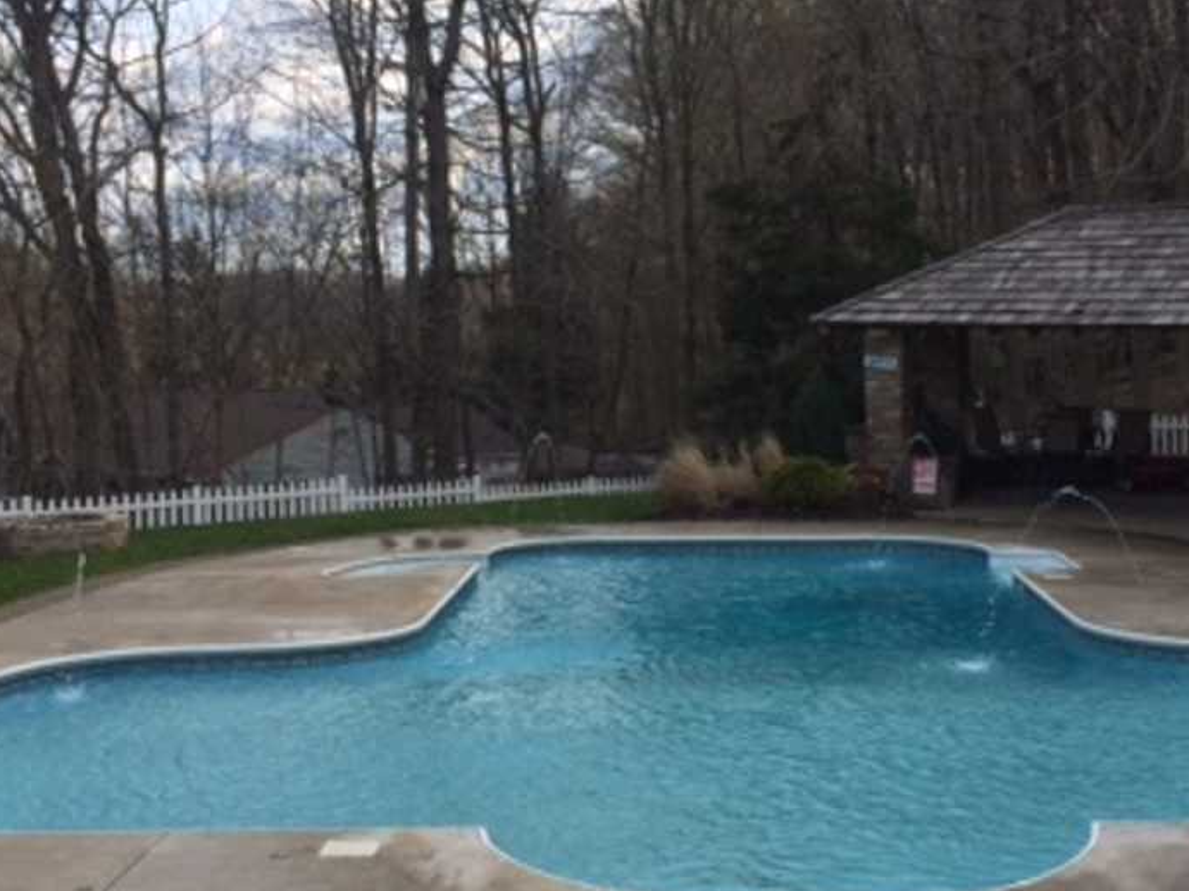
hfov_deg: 33.1
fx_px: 1992
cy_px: 388
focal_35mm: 58
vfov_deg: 25.2
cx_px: 752
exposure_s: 1/1466
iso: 40
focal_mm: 4.12
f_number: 2.2
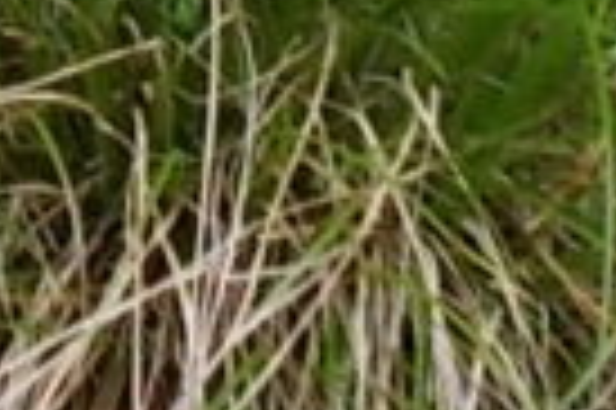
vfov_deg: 6.2
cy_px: -829
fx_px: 3452
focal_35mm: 202
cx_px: -540
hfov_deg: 9.6
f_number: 3.2
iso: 80
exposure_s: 1/320
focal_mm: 4.6
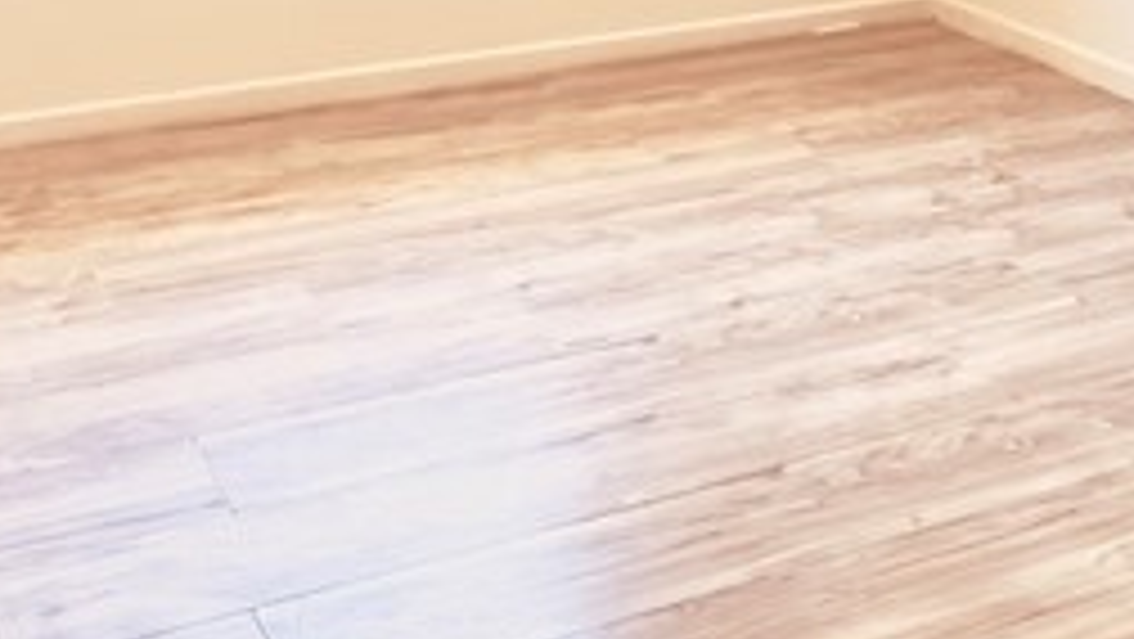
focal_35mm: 62
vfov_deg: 16.6
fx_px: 1865
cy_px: -464
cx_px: 608
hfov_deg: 33.8
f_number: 2.2
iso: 40
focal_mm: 2.22
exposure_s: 1/99
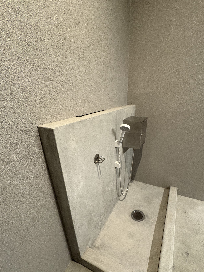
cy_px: 158
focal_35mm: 17
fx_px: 134
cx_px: 111
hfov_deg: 74.6
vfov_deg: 90.3
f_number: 2.2
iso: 500
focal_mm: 2.22
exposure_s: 1/60
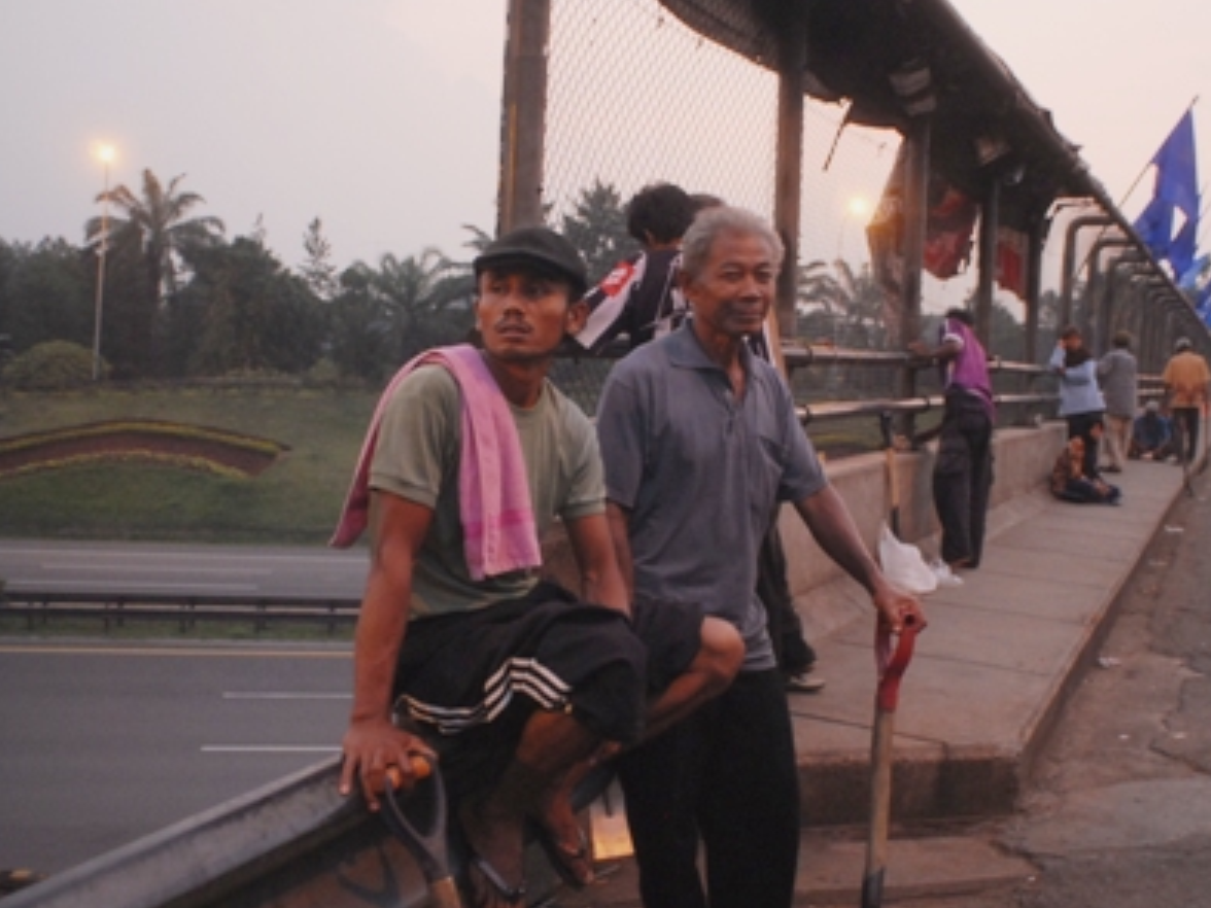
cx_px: 683
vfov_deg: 42.9
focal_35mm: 33
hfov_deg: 55.2
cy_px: 460
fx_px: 1154
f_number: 2.8
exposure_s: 1/15
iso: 640
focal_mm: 20
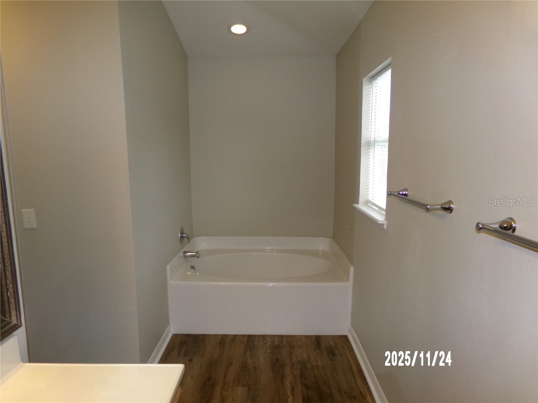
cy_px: 202
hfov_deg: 71.6
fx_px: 373
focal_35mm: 24
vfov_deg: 56.8
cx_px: 269
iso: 200
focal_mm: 4.3
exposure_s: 1/34
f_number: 3.7
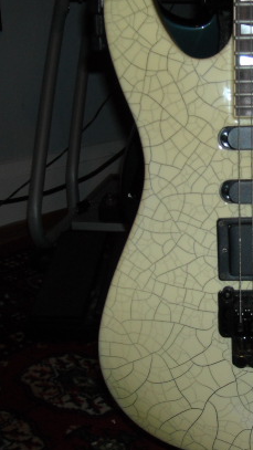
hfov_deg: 19.4
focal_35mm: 60
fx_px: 715
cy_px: 191
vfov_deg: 34.8
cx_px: 264
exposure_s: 1/60
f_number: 2.8
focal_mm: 5.7
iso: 200
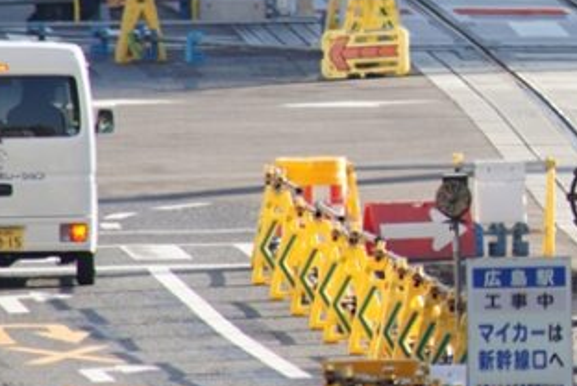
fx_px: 39468
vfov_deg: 0.6
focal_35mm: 2459
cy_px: -107
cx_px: 927
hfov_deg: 0.8
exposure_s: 1/60
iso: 100
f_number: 9
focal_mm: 500
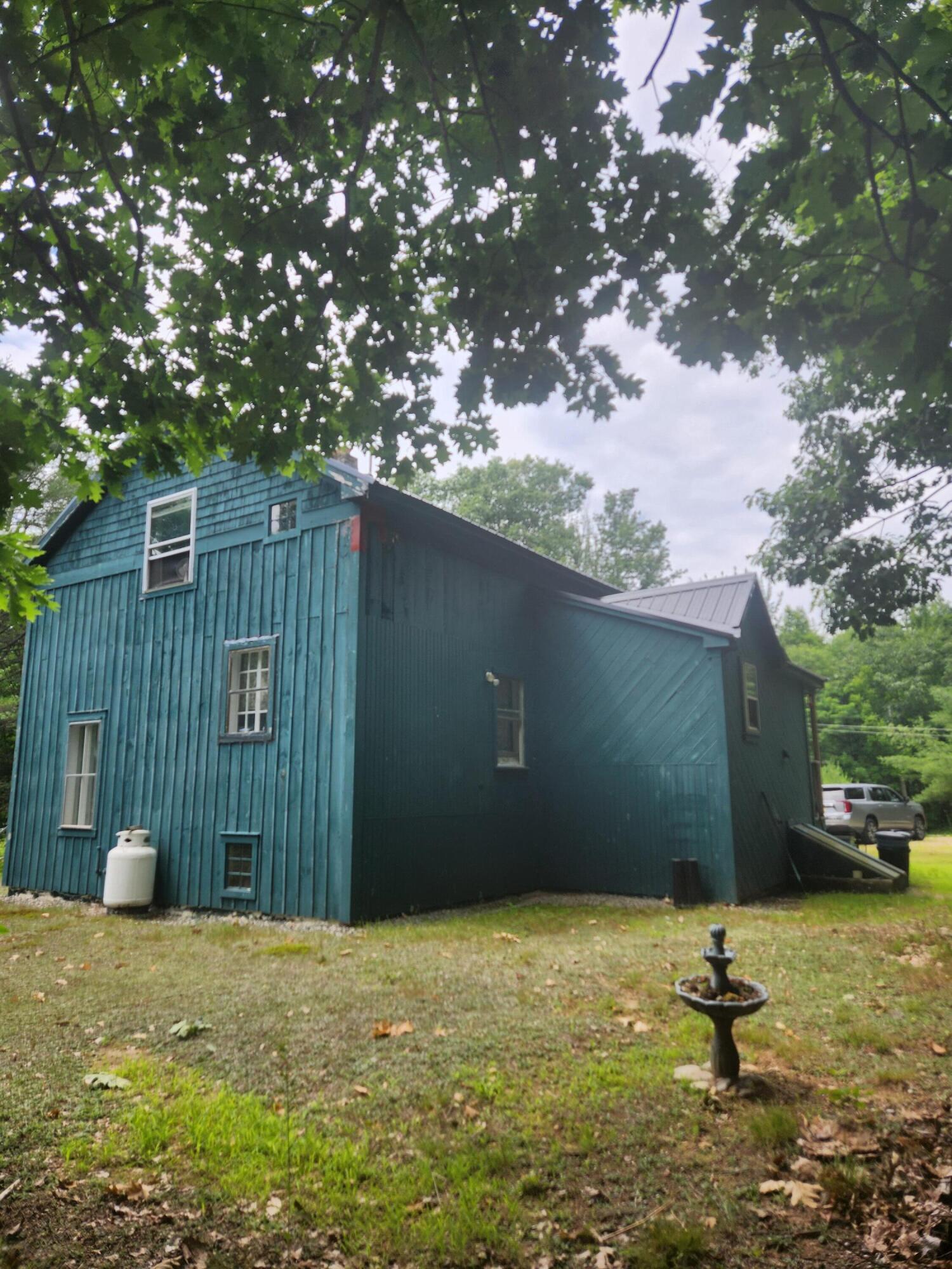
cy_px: 634
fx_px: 843
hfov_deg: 58.9
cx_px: 476
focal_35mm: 23
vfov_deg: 73.9
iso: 20
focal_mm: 5.4
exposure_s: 1/734
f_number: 1.8
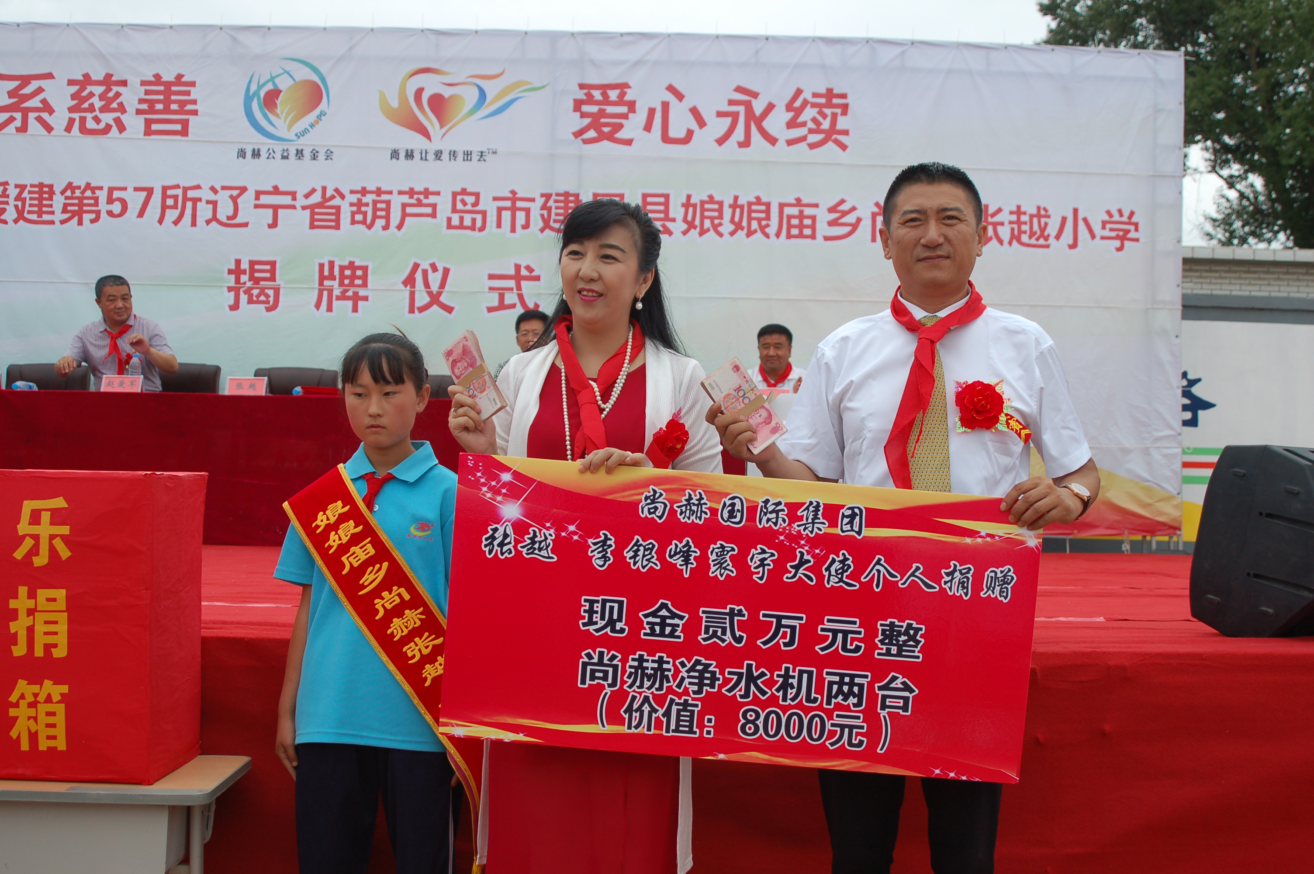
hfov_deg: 13.1
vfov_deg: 8.7
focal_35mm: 158
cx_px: 657
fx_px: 5744
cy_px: 437
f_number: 5.6
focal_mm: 105
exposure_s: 1/500
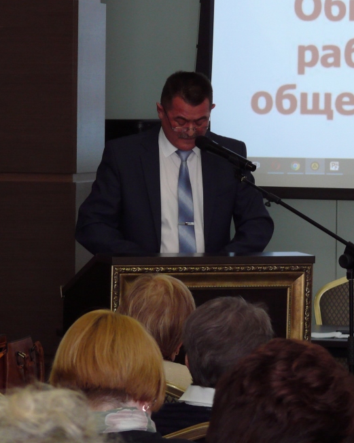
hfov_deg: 7.5
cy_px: 188
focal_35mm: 207
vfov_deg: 9.3
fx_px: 2713
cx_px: 292
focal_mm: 28.5
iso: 200
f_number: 3.6
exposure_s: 1/30
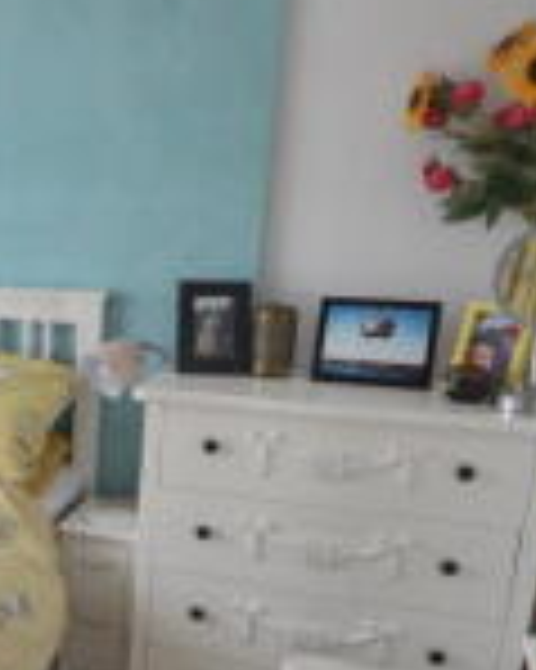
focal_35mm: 45
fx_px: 893
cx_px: -63
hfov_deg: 29.8
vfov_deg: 40.5
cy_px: 461
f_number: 4.5
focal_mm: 10
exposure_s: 1/80
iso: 400
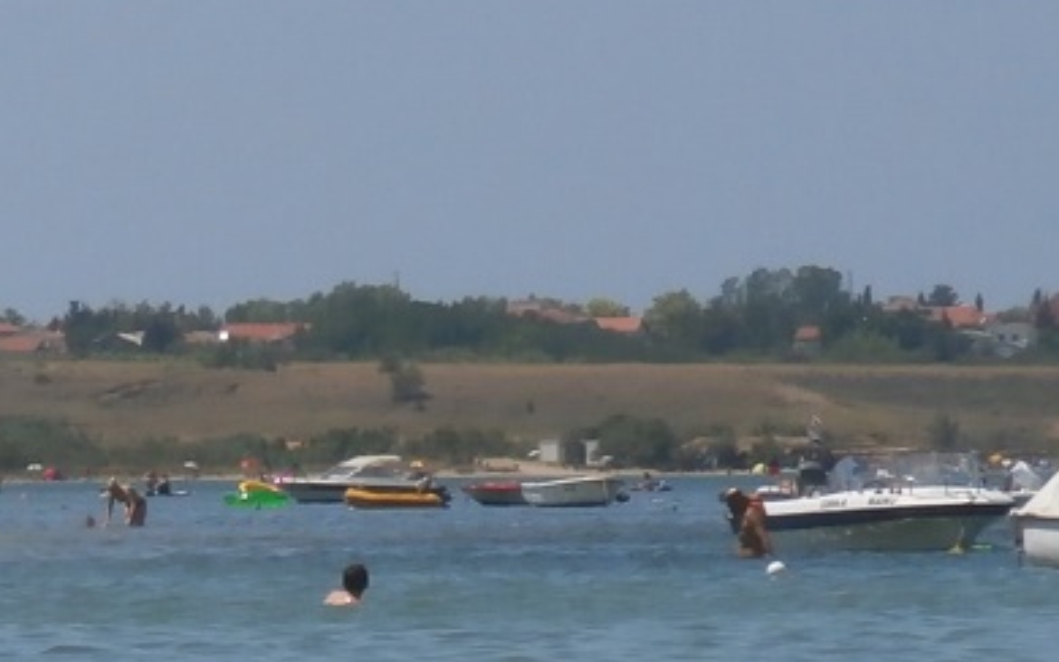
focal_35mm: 519
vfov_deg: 2.5
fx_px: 14983
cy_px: 857
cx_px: -569
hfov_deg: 4.0
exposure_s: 1/500
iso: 80
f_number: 6.5
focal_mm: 23.5
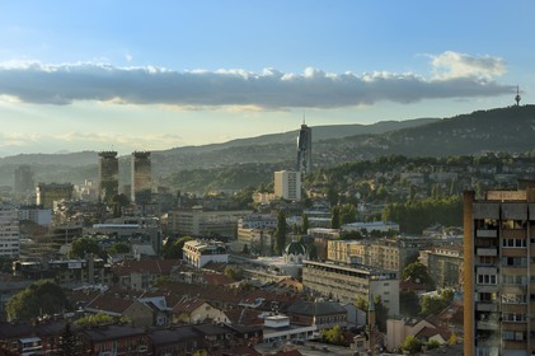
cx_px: 268
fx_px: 1039
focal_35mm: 70
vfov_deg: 19.4
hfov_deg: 28.9
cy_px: 178
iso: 200
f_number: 10
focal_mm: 70
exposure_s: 1/250
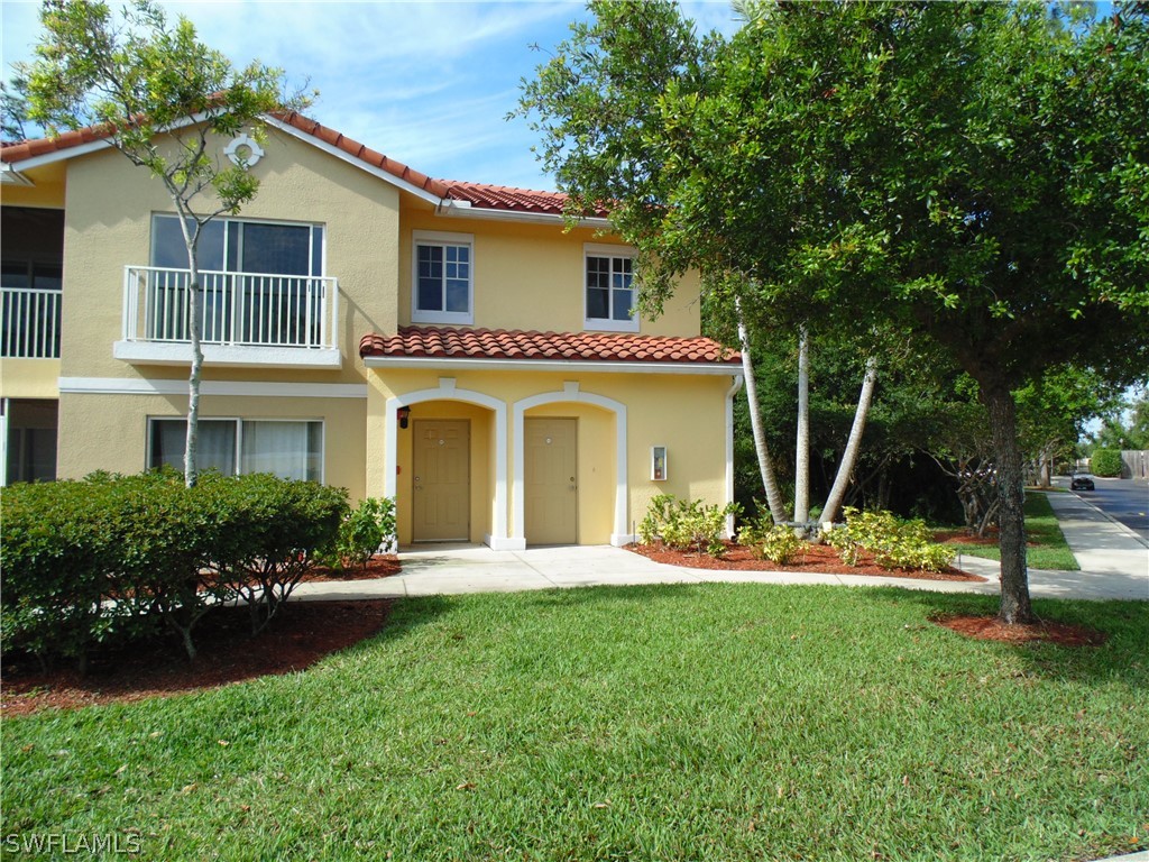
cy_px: 431
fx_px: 730
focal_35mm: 22
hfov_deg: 76.4
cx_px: 574
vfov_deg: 61.1
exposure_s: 1/640
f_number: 3.1
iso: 80
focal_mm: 4
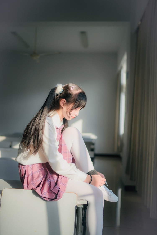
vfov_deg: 54.4
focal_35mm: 35
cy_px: 118
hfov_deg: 37.9
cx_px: 78
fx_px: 229
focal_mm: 35
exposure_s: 1/4000
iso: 125
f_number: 1.4
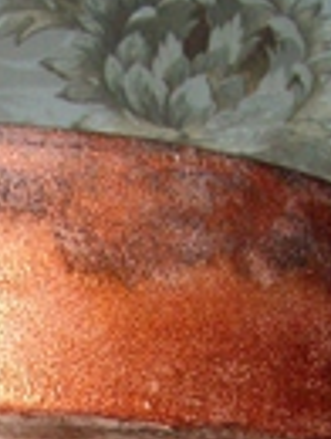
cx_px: 0
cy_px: 750
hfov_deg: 12.1
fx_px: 1538
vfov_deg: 14.6
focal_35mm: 121
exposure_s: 1/60
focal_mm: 5.8
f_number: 4.3
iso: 200
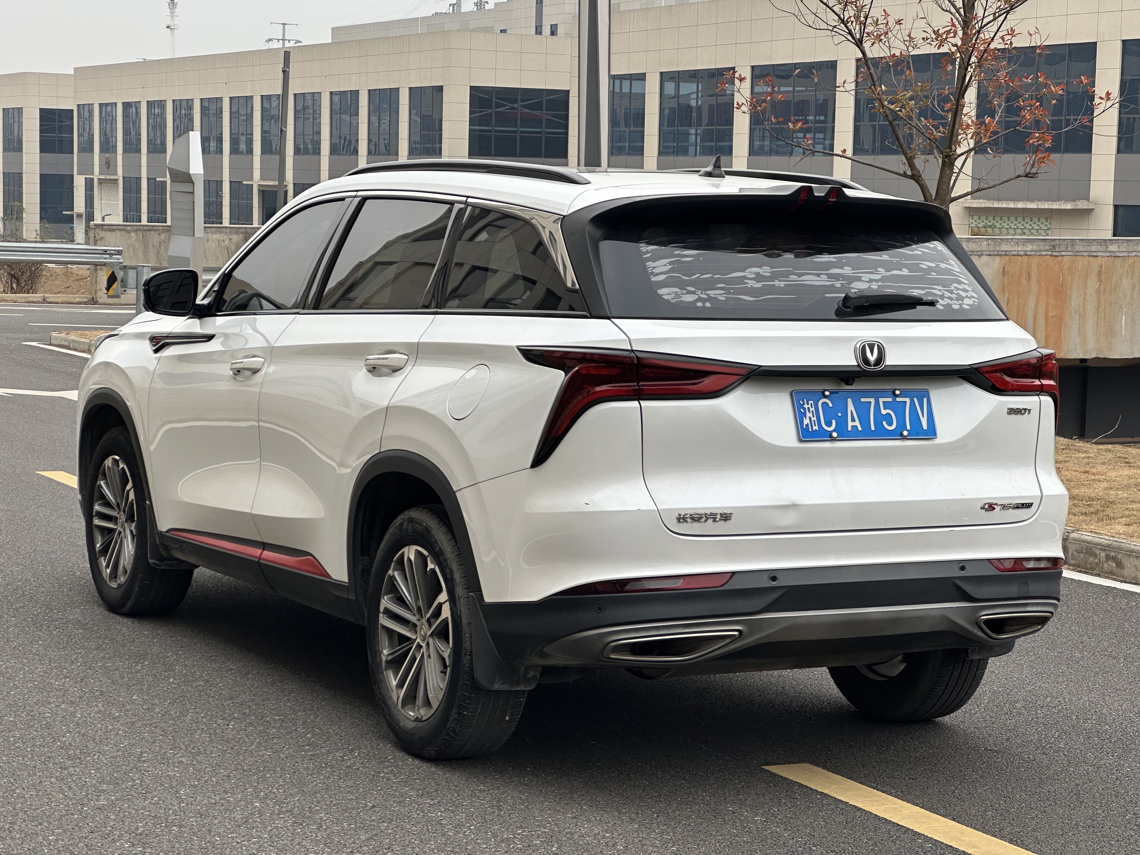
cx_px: 570
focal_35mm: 77
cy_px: 428
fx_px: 2536
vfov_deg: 19.1
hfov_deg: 25.3
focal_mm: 9
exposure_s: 1/99
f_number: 2.8
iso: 50
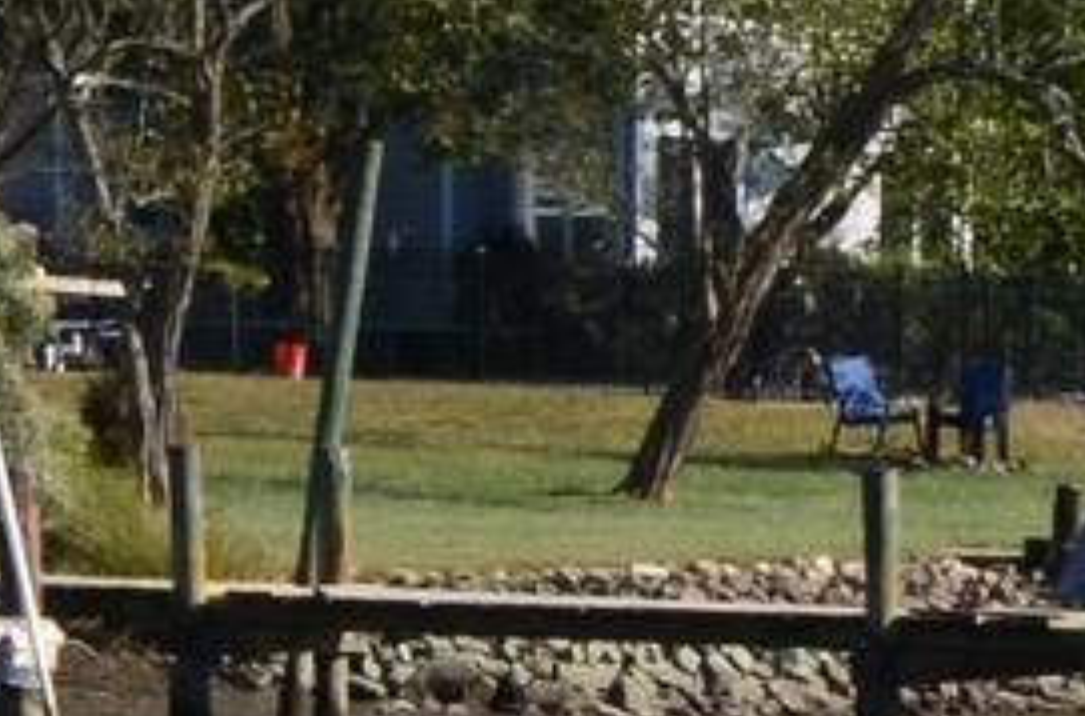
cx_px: 1638
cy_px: 1748
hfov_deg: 7.5
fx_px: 8174
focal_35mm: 272
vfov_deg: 4.9
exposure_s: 1/250
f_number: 10
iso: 220
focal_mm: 24
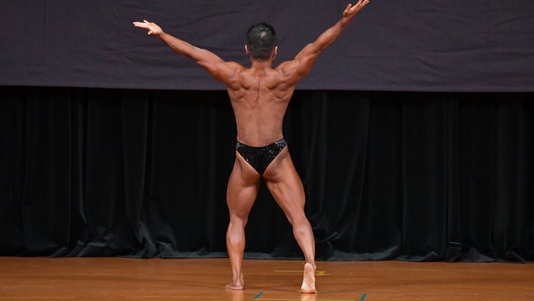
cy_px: 145
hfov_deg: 7.2
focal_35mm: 300
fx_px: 4249
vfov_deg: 4.1
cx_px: 267
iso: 4000
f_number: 5.6
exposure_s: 1/400
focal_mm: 190
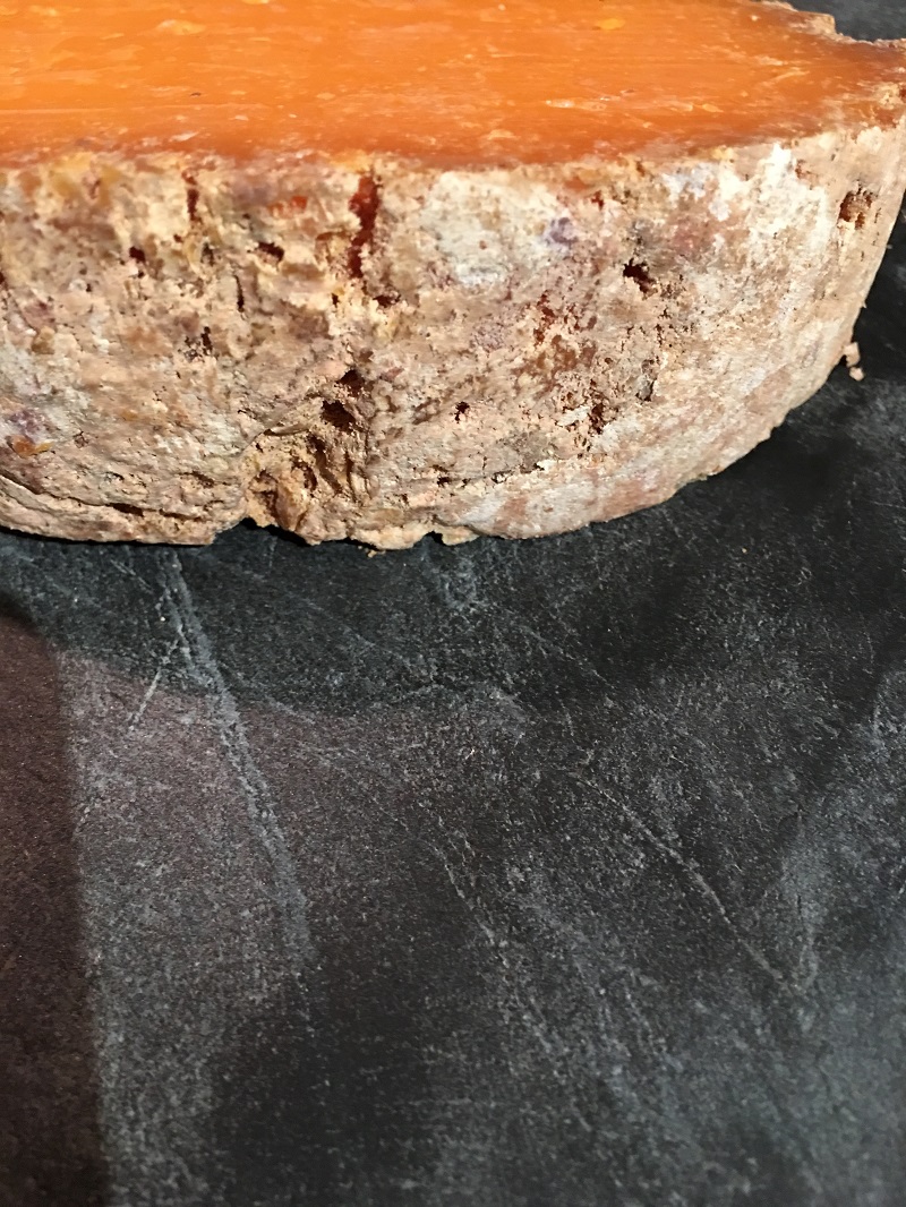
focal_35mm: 29
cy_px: 604
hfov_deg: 48.2
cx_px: 453
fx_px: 1012
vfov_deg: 61.6
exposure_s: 1/17
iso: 125
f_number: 2.2
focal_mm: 4.15
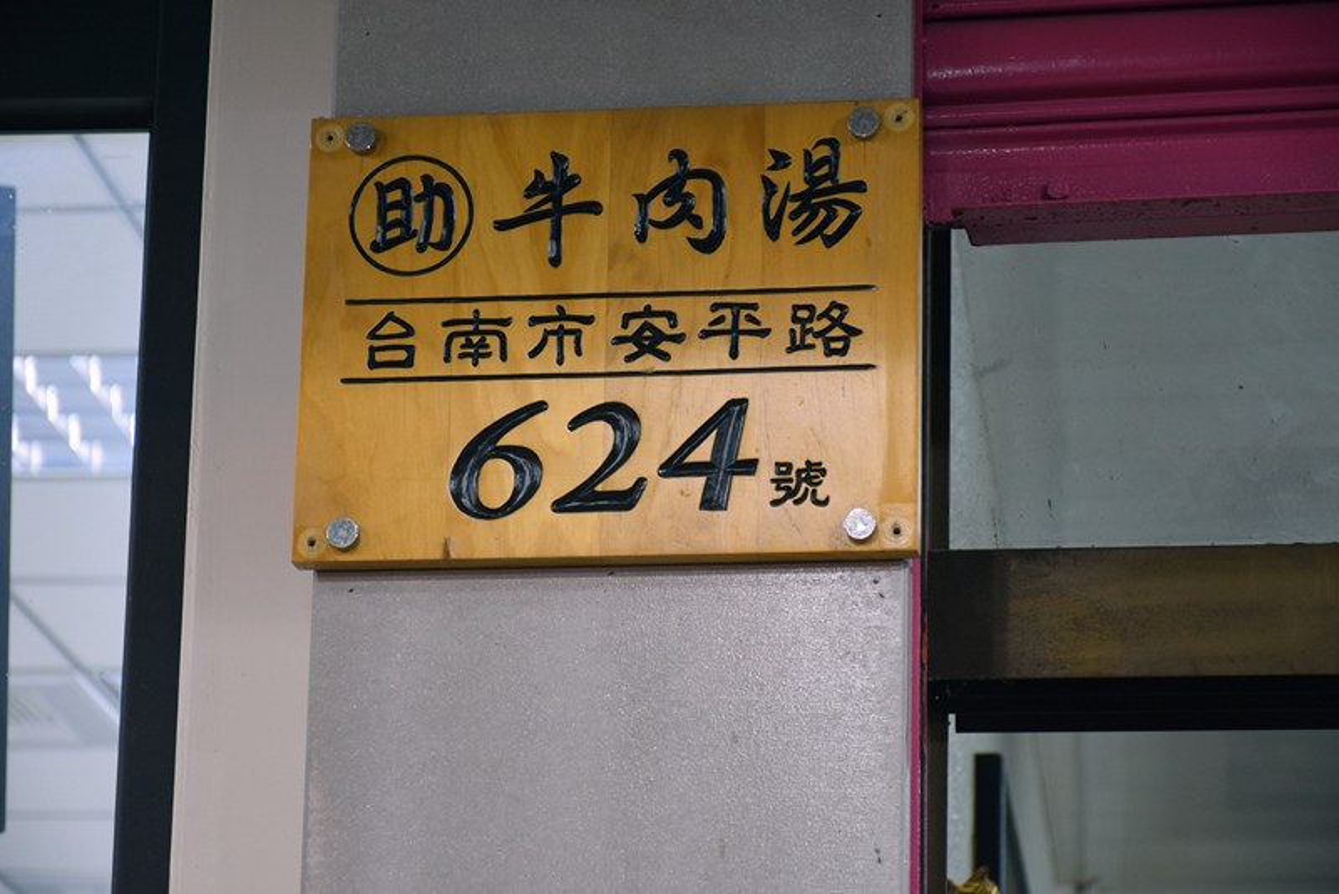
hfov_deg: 16.1
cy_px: 447
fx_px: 4744
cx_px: 670
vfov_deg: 10.8
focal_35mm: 128
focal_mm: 85
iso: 800
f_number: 5.3
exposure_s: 1/25
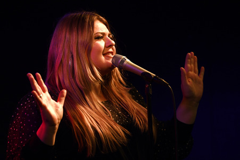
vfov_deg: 11.0
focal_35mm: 125
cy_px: 80
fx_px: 833
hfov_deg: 16.4
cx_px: 120
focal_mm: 125
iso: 2000
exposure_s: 1/250
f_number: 3.2
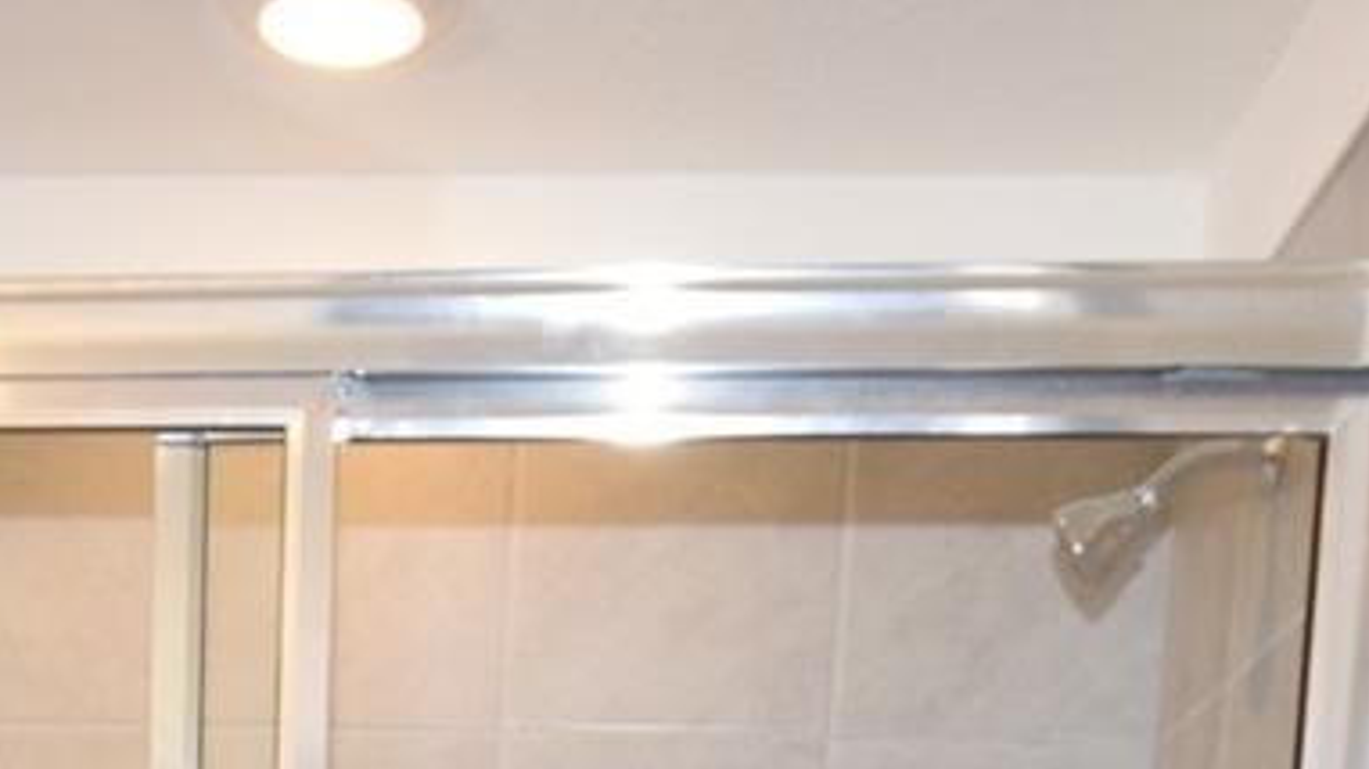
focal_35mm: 66
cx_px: 313
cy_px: 1710
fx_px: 2395
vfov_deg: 14.1
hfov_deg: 31.2
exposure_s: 1/125
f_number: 5.6
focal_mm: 10
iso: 800
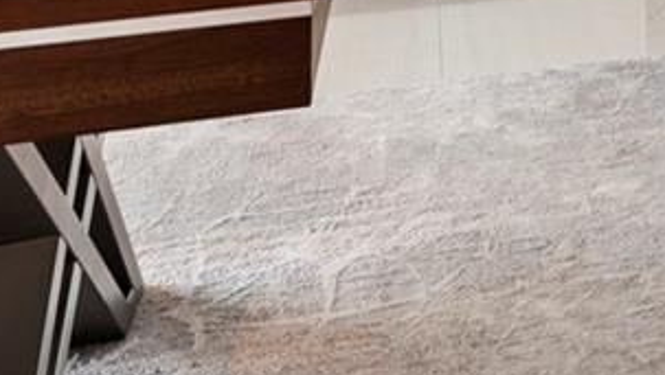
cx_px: 1179
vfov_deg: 11.3
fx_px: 1659
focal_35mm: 94
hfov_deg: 18.2
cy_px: -442
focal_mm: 17
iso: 320
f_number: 8
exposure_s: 1/30
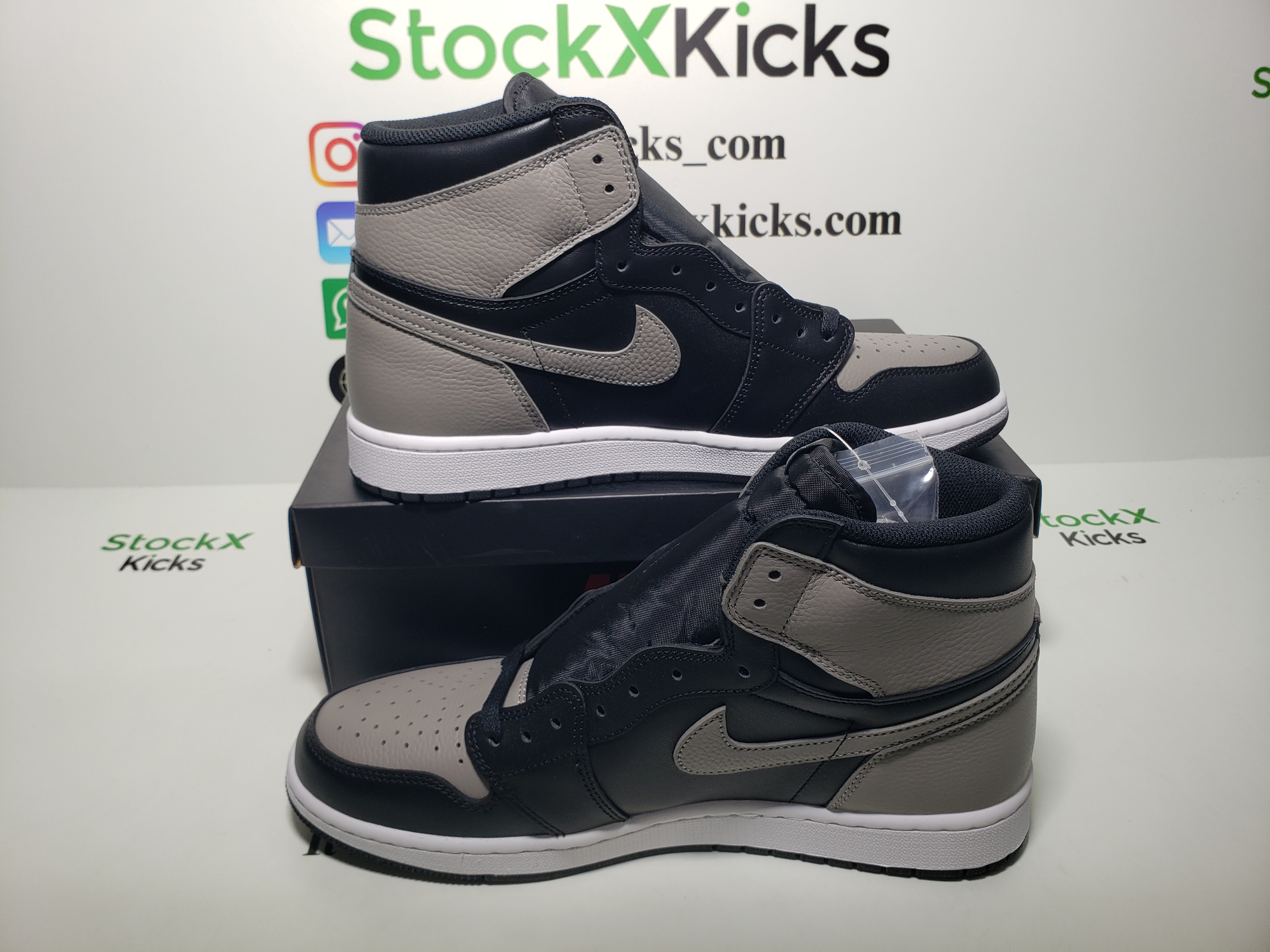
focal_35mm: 26
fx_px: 954
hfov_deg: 67.3
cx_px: 635
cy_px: 476
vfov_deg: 53.1
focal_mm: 4.3
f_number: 2.4
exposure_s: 1/142
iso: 50
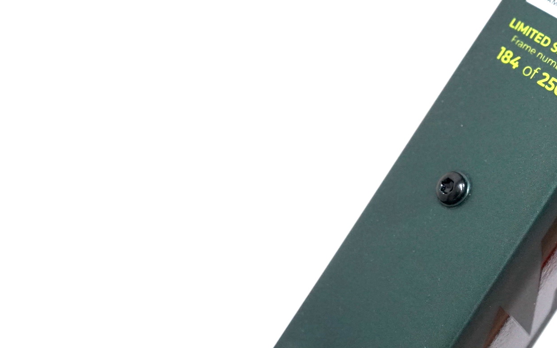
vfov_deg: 15.5
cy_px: 78
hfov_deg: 24.3
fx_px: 1275
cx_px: 430
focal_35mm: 84
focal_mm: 49
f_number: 5.6
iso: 1600
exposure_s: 1/60
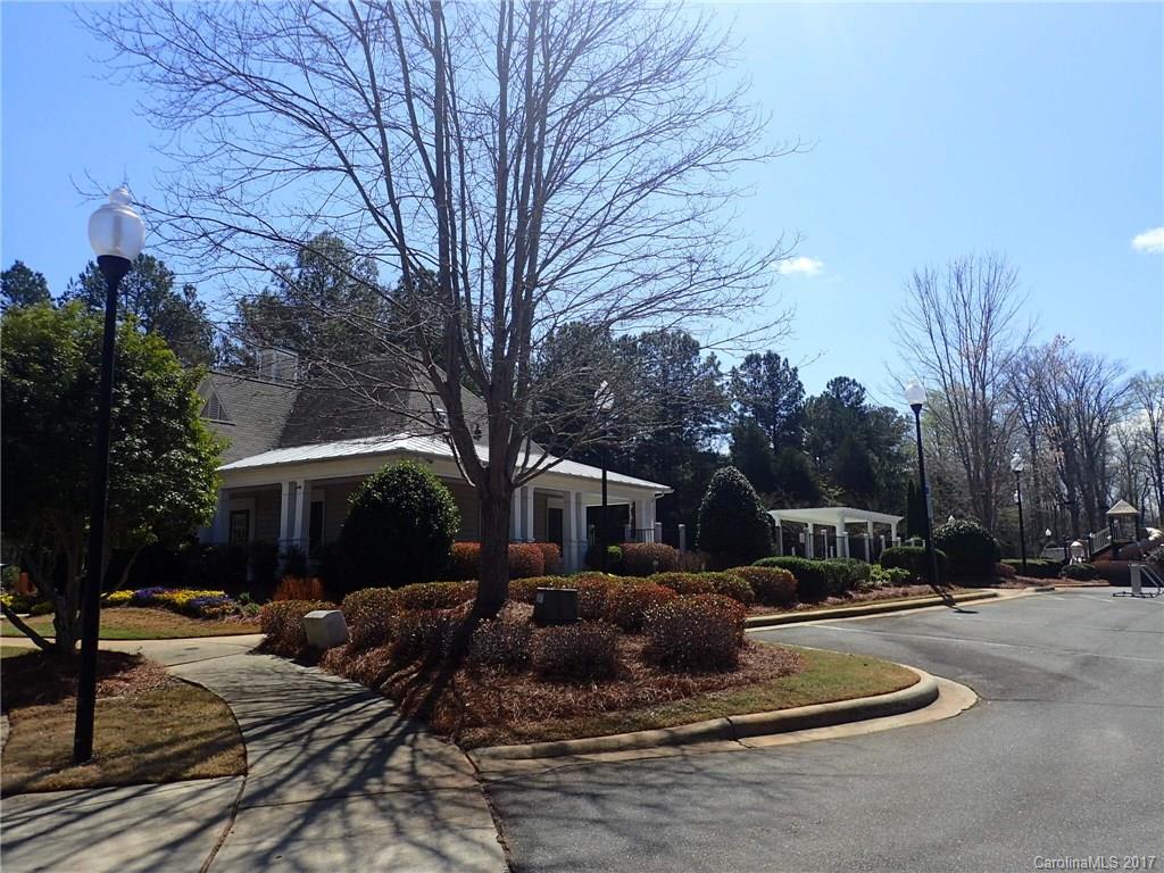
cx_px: 582
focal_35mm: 25
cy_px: 436
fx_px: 841
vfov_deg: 54.9
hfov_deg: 69.4
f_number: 8
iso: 100
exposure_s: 1/250
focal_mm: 4.5
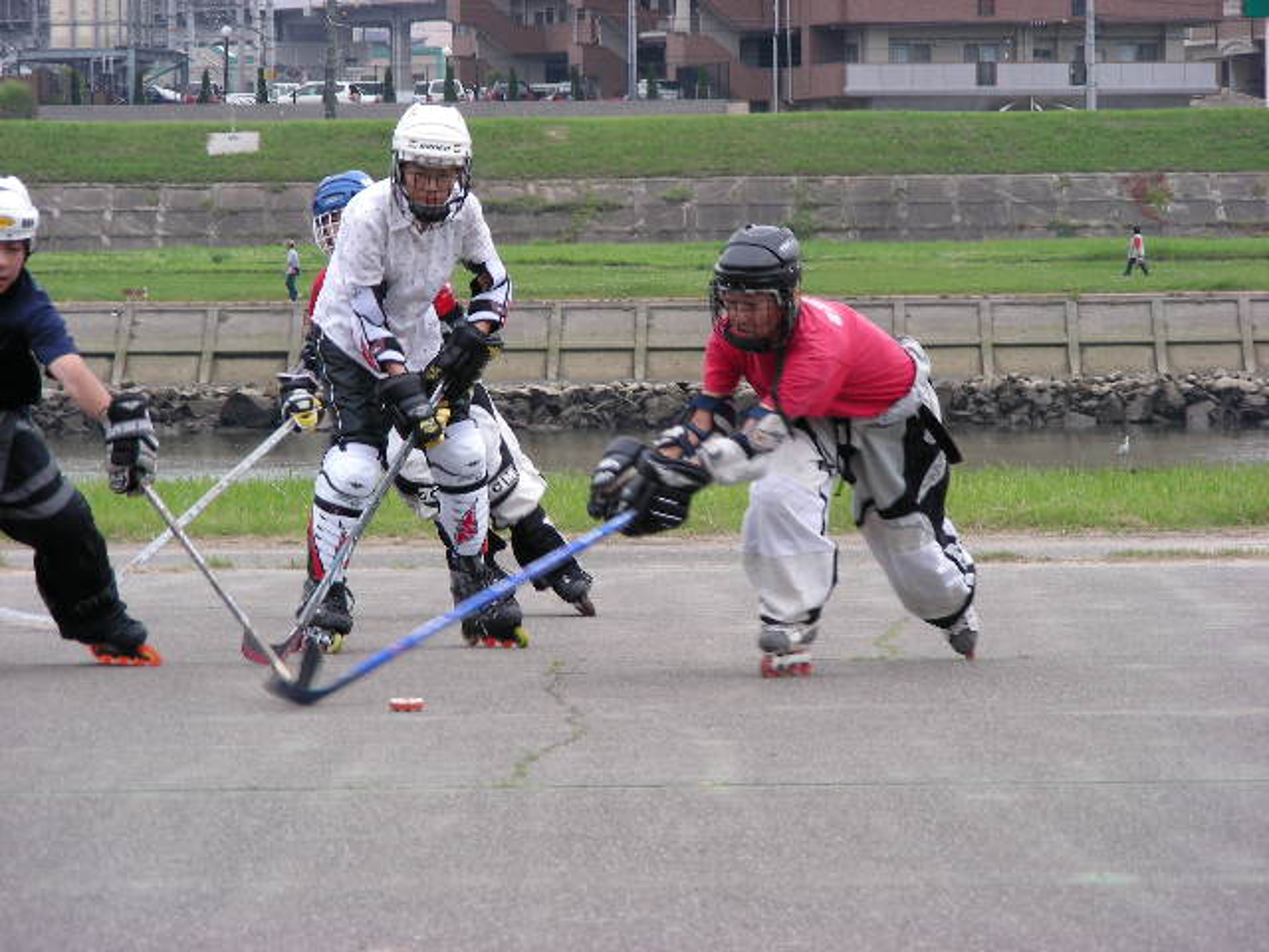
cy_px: 476
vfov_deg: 7.6
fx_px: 7185
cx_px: 634
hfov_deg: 10.1
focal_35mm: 196
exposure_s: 1/122
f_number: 3.5
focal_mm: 32.7
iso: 50
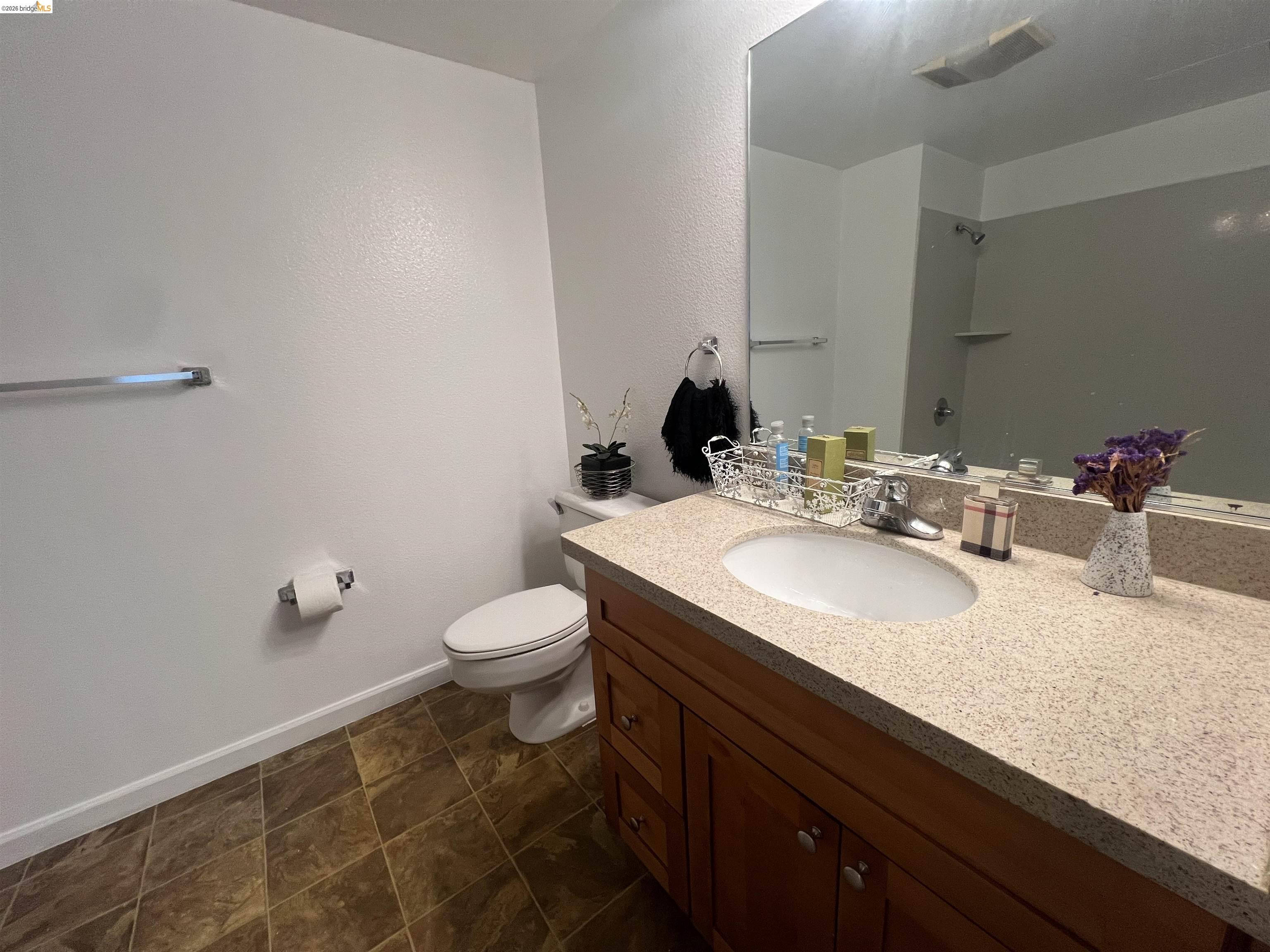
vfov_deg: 89.9
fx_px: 477
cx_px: 635
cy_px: 476
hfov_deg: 106.2
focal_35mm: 13
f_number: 1.8
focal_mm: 1.57
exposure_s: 1/120
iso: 200
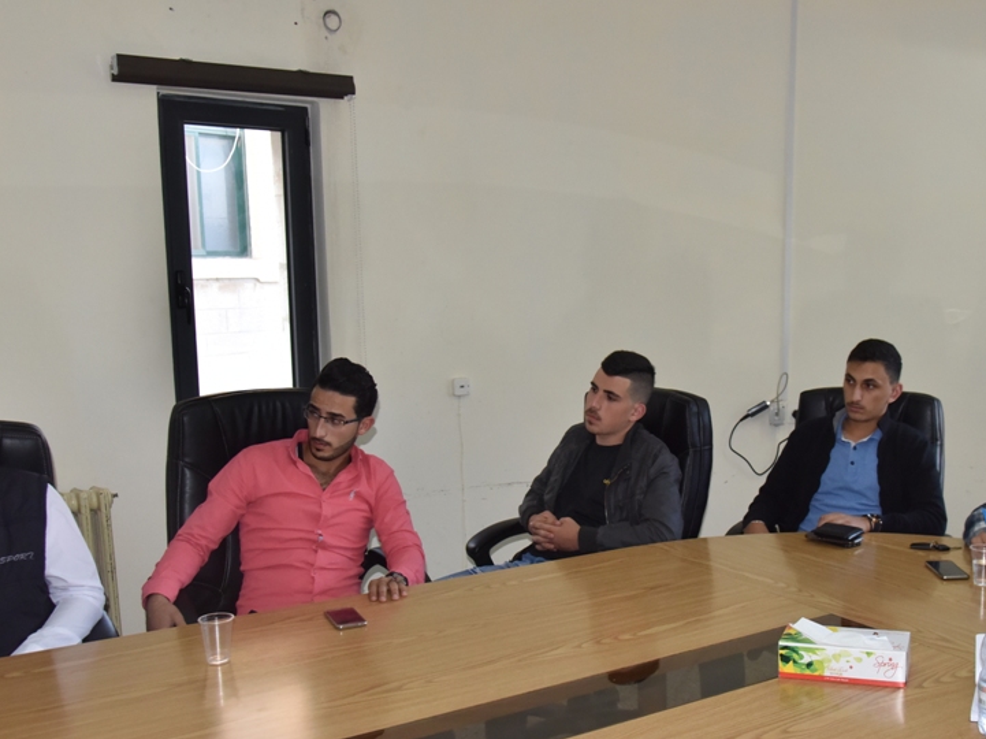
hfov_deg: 45.2
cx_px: 640
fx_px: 1167
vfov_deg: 35.0
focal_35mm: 41
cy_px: 445
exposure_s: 1/250
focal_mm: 30
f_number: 6.3
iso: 1600
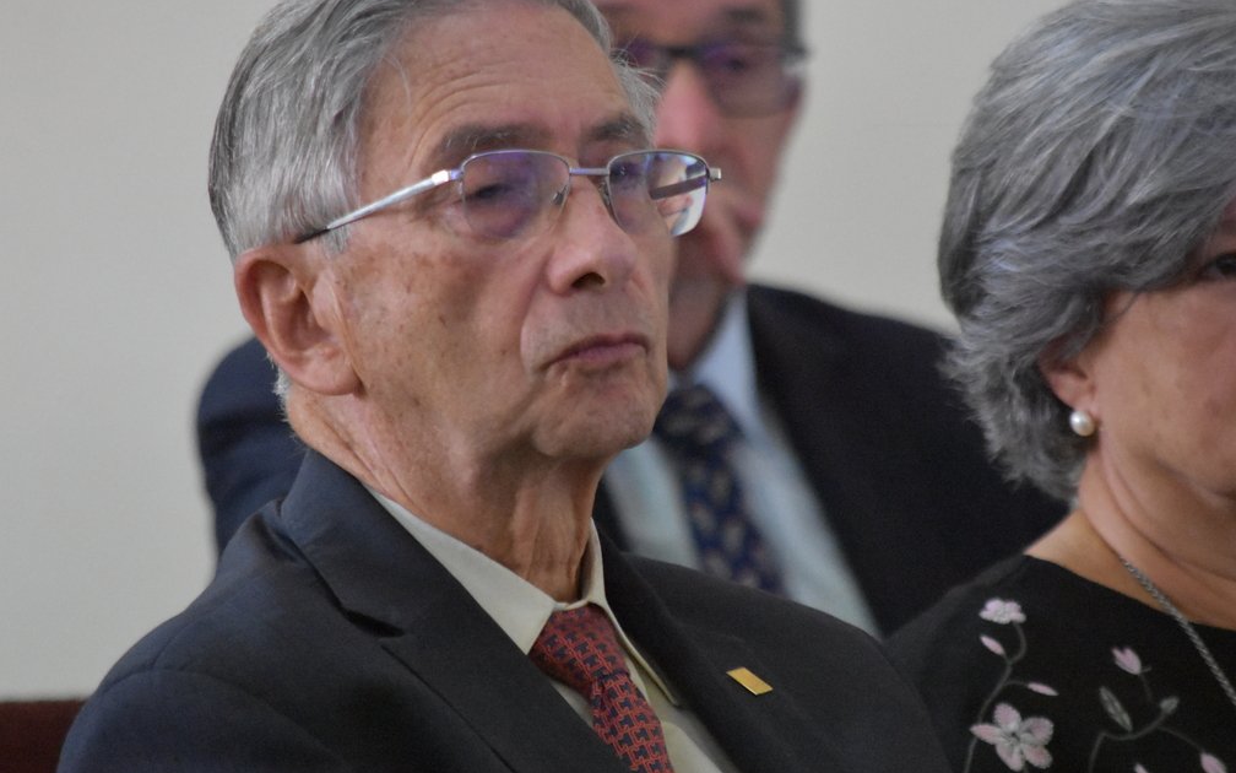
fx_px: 14720
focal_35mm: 437
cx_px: 598
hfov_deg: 4.8
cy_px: 372
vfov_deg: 3.0
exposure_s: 1/250
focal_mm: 240
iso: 9000
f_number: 5.3
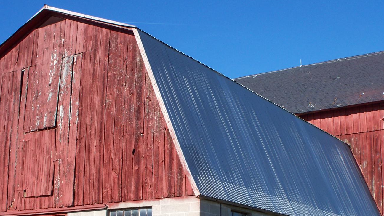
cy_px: 164
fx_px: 631
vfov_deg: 19.3
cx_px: 217
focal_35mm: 62
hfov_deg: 33.8
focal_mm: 7.54
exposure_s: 1/320
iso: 64
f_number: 5
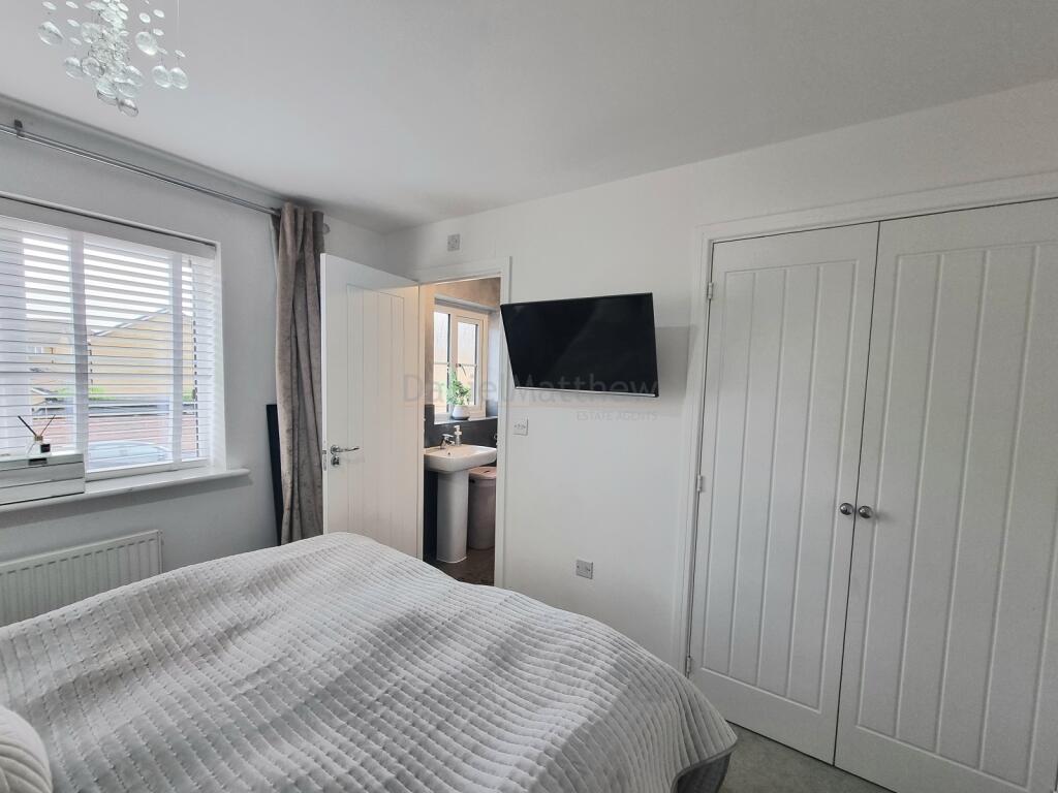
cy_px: 396
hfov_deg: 106.2
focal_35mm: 13
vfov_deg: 89.9
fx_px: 397
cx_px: 529
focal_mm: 2.2
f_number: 2.2
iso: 80
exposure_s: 1/50
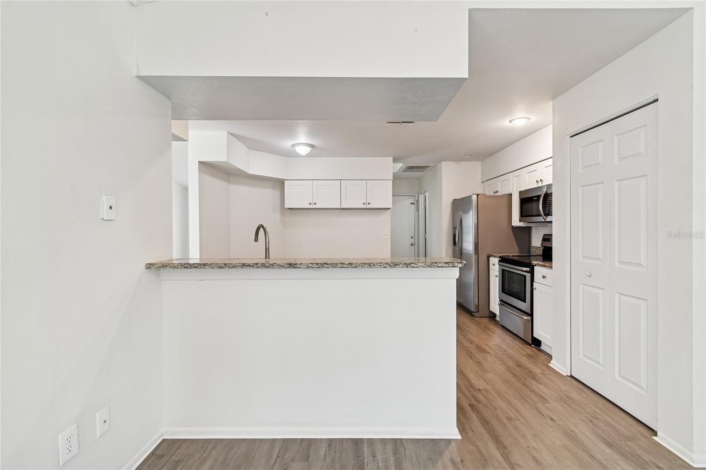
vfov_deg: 77.3
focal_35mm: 15
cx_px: 353
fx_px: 294
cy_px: 235
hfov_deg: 100.4
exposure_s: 1/15
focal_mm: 10
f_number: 7.1
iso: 100
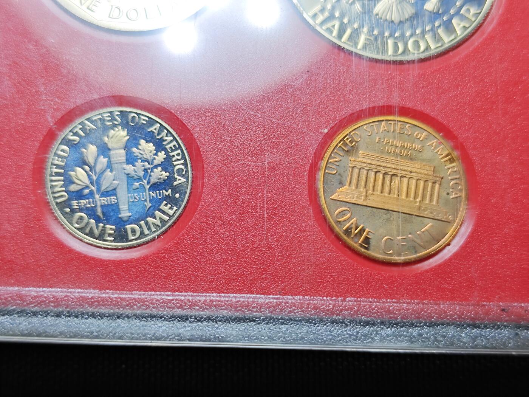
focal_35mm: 49
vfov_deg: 29.7
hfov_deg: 38.9
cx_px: 264
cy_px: 198
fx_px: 749
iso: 50
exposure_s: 1/100
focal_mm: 5.84
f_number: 1.6
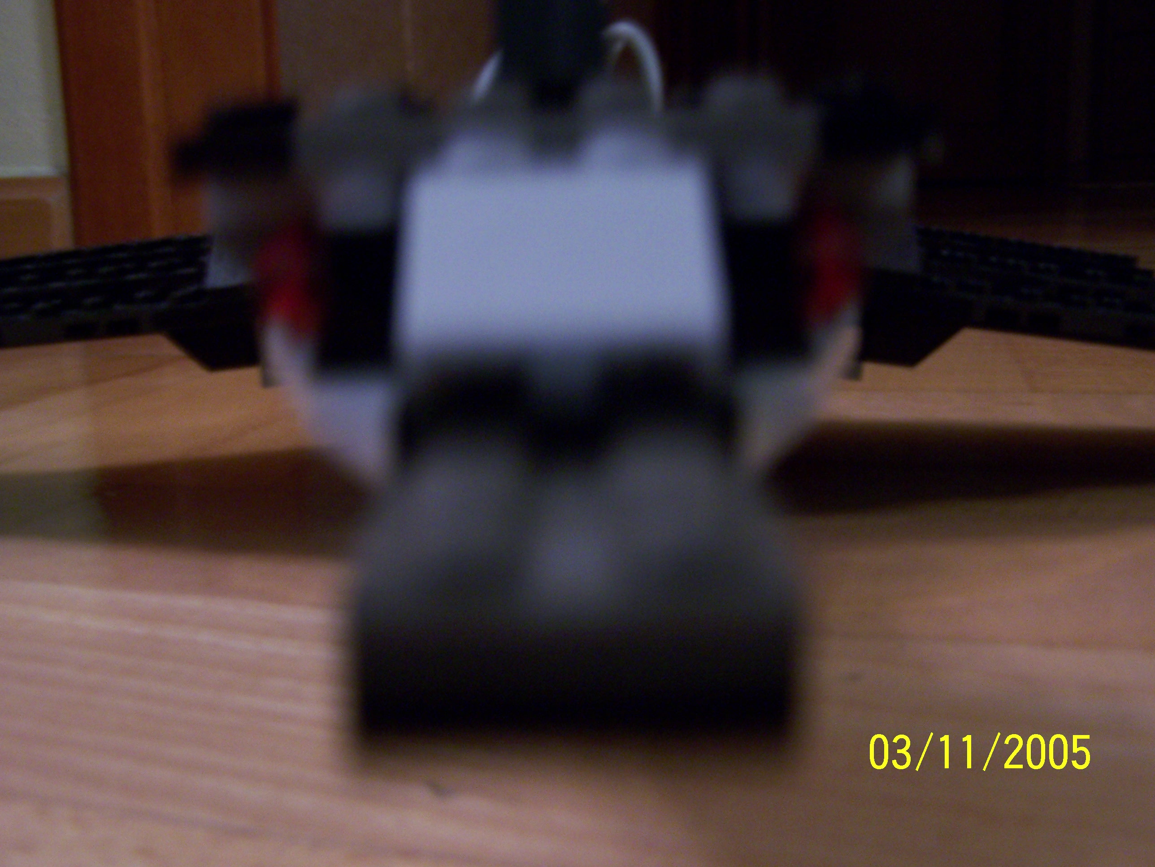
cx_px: 578
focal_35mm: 38
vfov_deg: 37.7
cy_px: 434
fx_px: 1268
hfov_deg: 49.0
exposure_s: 1/8
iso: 140
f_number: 2.8
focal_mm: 6.3
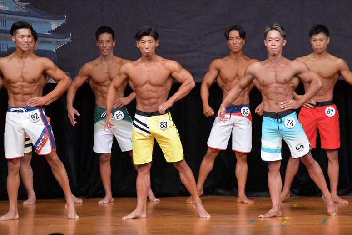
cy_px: 118
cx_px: 176
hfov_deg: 7.2
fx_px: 2785
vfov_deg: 4.8
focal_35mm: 285
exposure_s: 1/400
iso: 5000
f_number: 5.6
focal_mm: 190
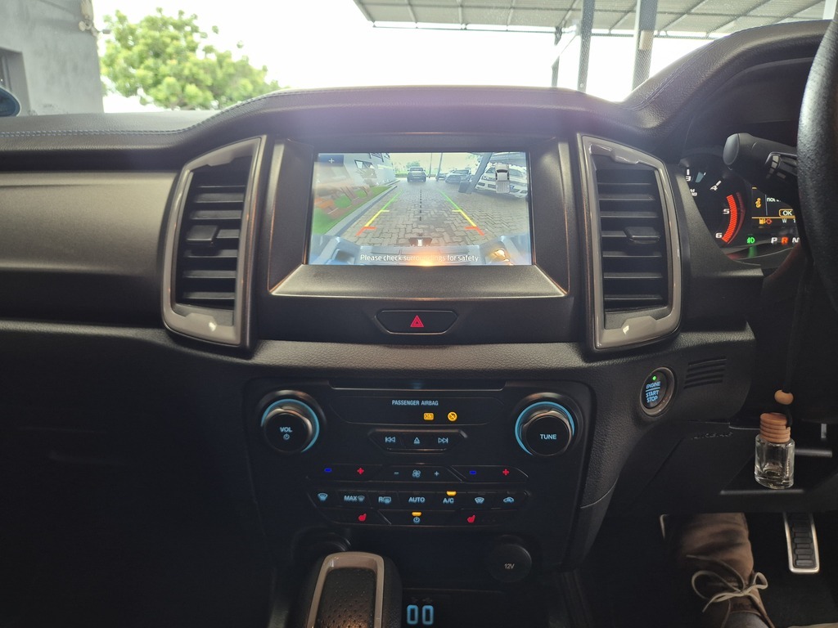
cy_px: 314
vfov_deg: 58.9
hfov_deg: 73.9
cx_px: 419
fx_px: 557
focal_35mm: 23
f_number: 1.8
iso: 250
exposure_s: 1/50
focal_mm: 5.4
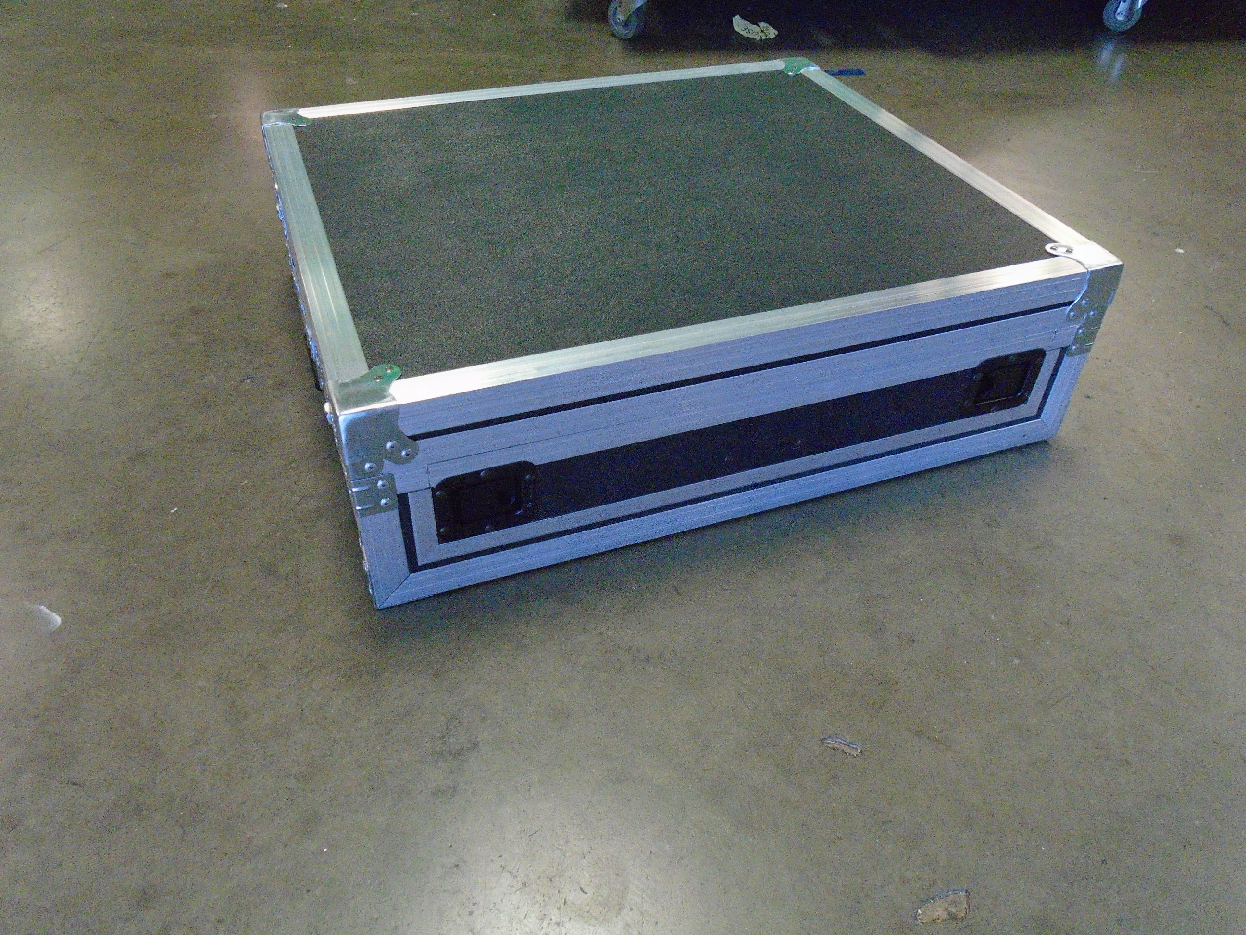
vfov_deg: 53.1
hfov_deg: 67.3
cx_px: 623
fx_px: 936
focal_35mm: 26
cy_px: 468
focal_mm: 4.6
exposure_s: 1/160
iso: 800
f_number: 3.2
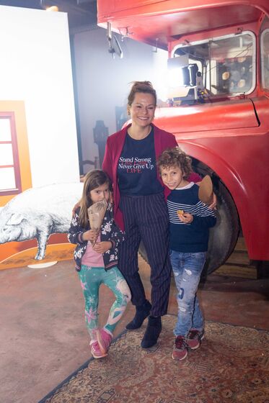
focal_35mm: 35
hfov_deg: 37.8
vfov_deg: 54.4
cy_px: 202
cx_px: 134
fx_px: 393
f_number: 4
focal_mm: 35
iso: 2500
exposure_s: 1/80
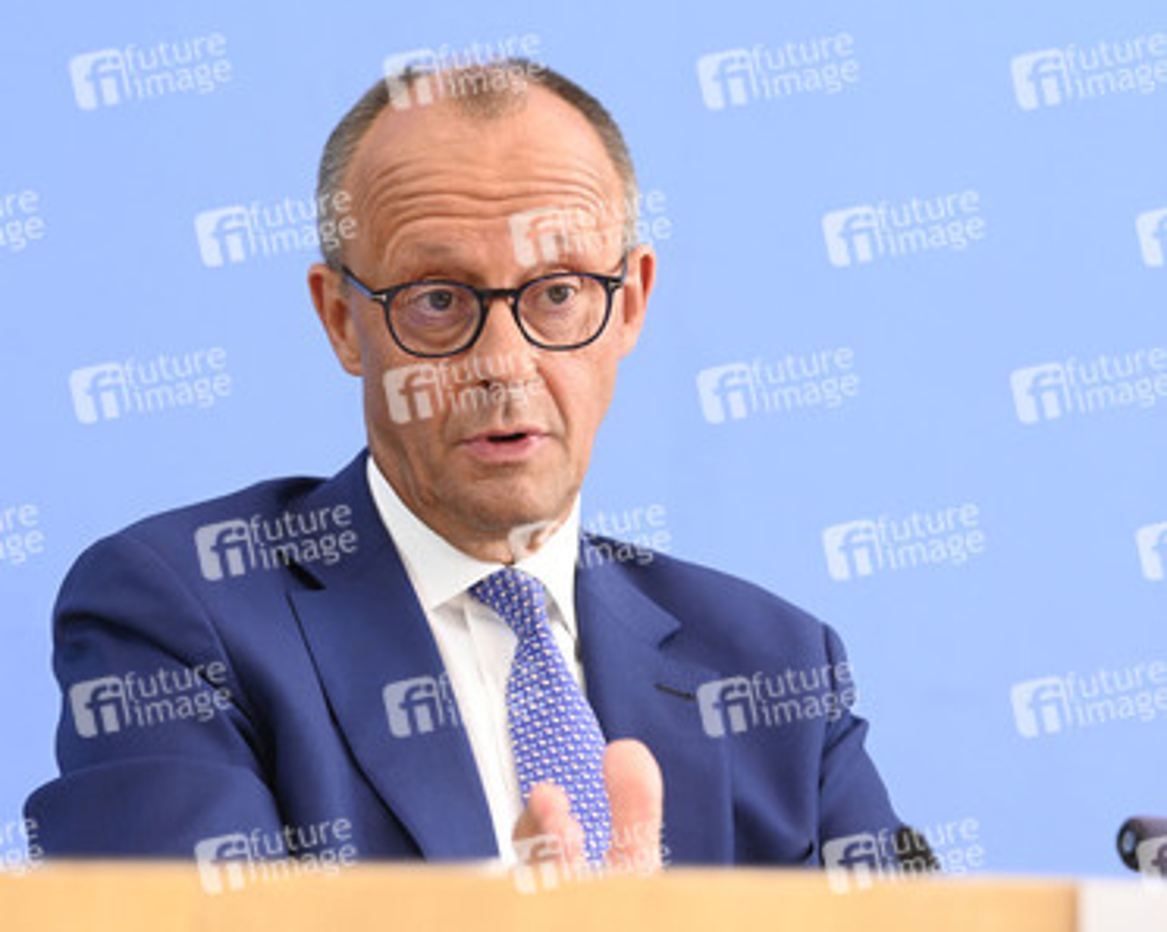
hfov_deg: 13.0
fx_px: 5108
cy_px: 464
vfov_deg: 10.4
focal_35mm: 148
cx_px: 507
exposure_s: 1/500
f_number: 6.3
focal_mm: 130
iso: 3200
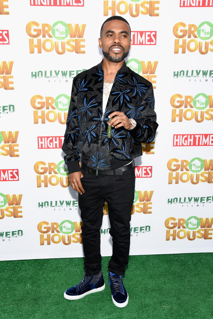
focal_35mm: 35
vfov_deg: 54.4
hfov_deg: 37.9
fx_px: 310
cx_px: 106
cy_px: 160
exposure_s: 1/200
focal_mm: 35
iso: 640
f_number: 7.1
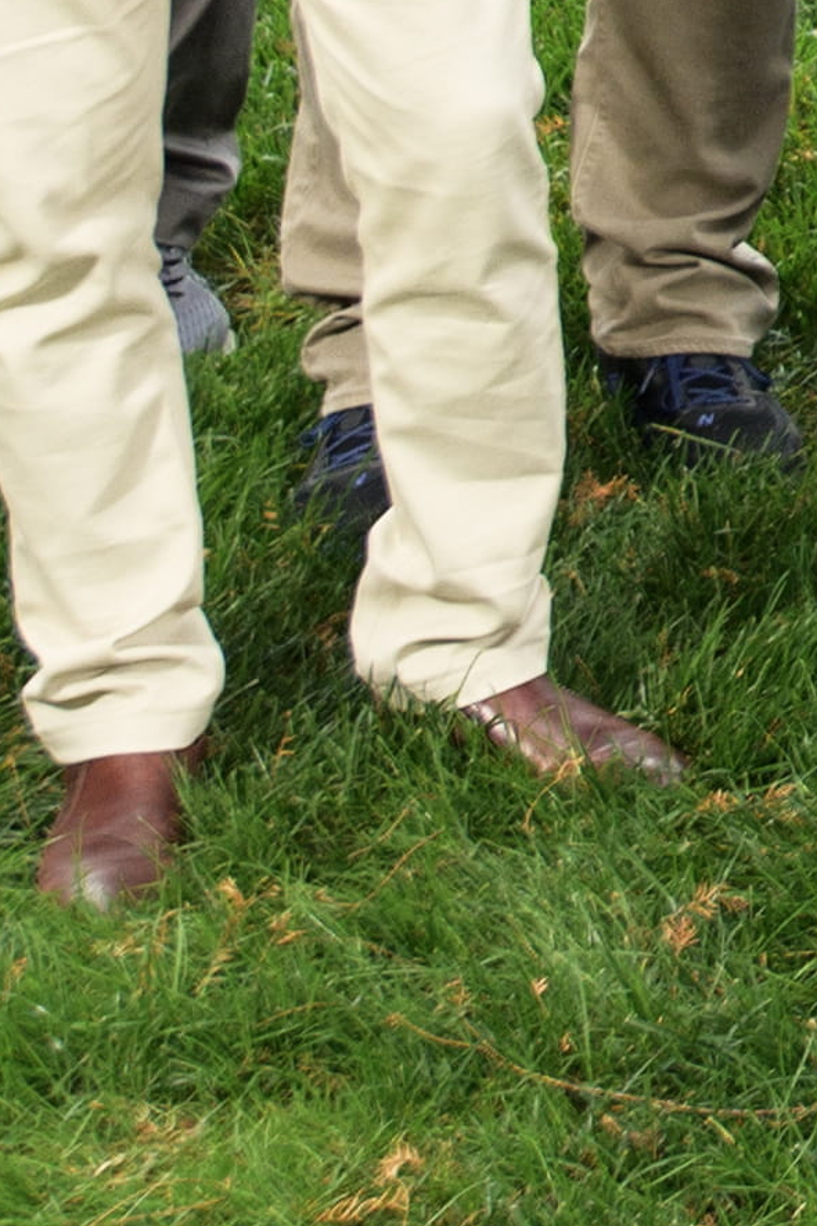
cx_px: 3150
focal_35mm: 239
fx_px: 8135
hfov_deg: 5.2
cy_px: -1189
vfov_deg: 8.2
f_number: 5
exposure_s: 1/125
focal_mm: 35
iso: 200
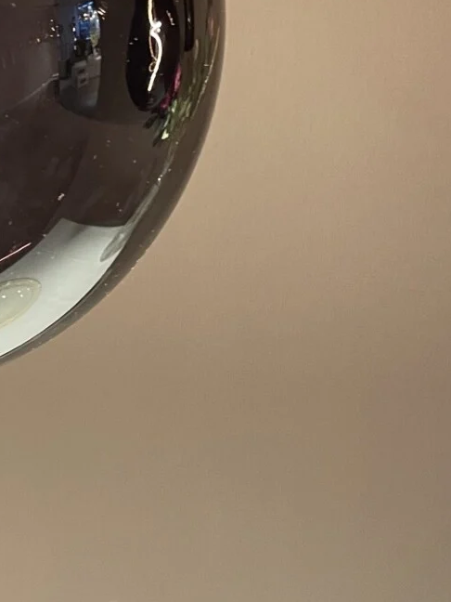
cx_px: -188
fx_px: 1338
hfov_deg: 17.5
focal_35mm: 77
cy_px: -191
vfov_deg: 22.5
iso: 200
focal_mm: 4.2
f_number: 1.6
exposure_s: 1/50
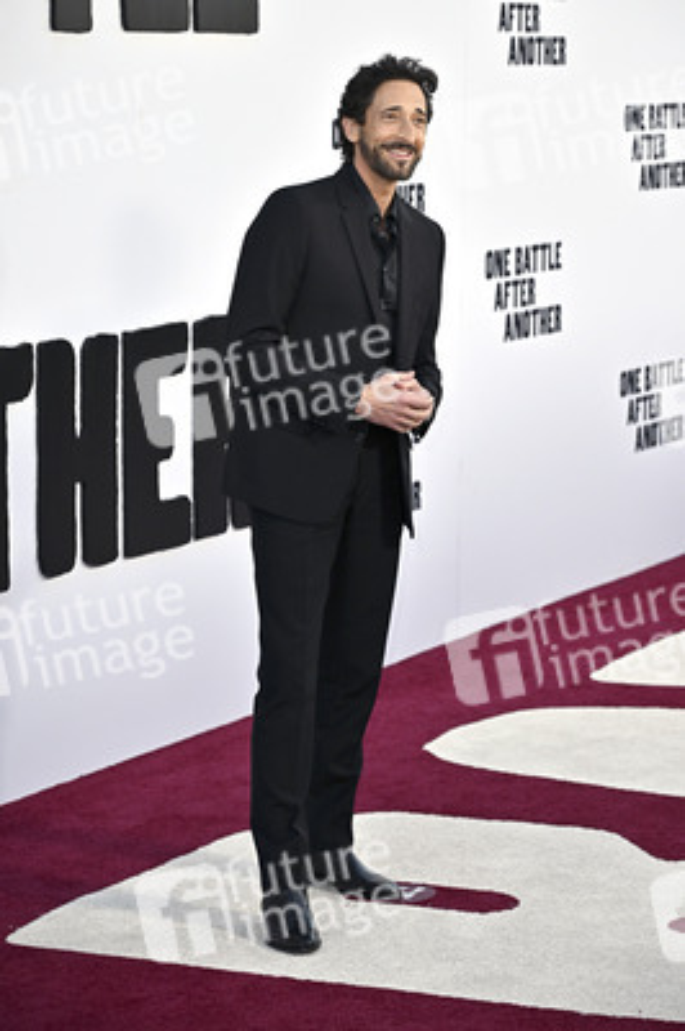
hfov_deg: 14.7
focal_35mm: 93
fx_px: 2659
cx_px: 342
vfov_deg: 21.9
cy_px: 516
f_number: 5
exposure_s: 1/320
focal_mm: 93
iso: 800
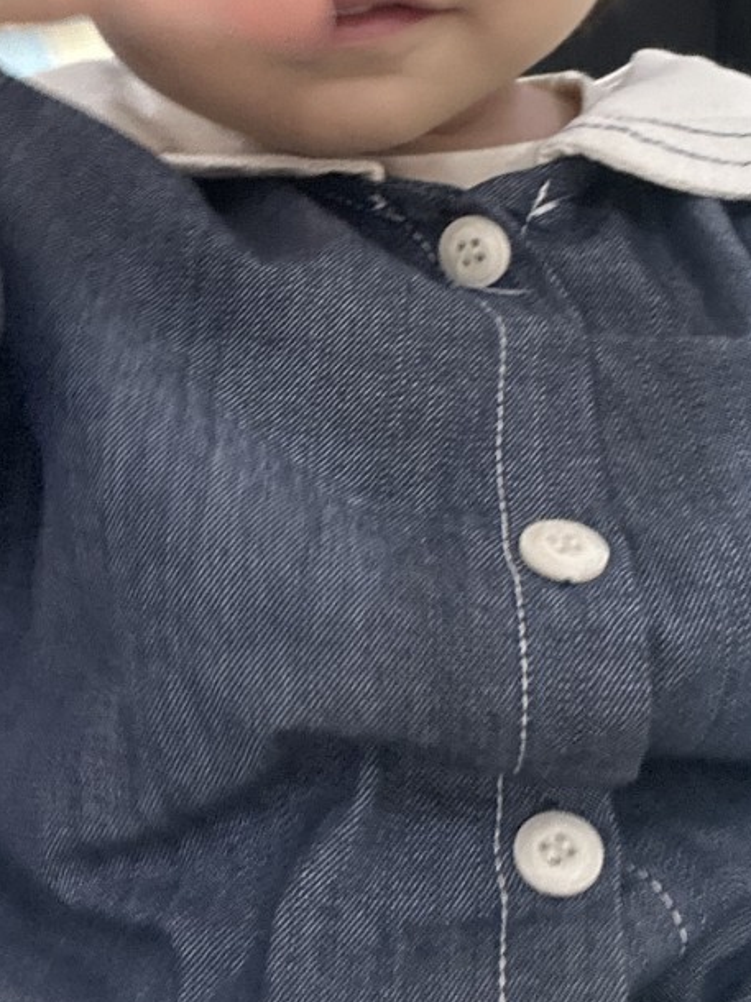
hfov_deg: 23.0
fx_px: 1824
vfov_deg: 29.9
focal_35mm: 63
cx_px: 153
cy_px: 182
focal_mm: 2.69
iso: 200
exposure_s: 1/60
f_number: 1.9
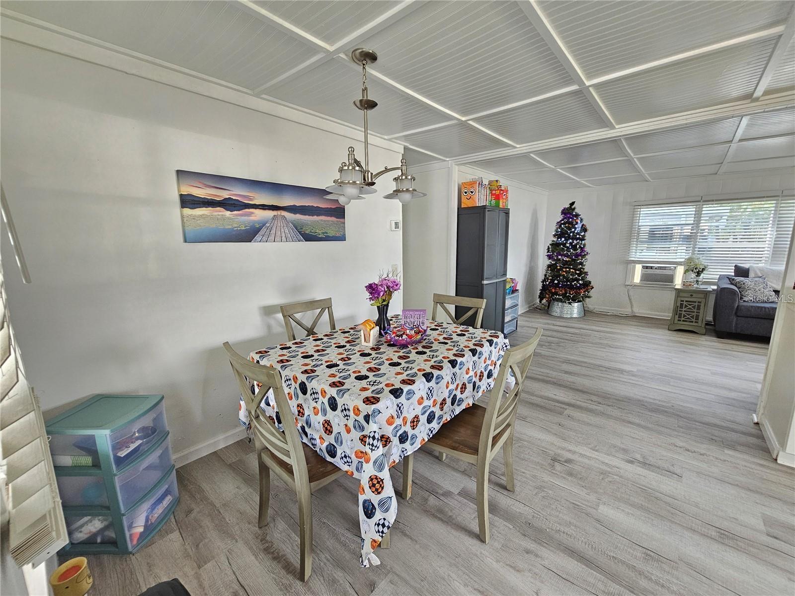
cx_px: 398
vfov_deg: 89.9
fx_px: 299
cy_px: 298
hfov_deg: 106.2
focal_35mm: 13
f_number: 2.2
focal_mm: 2.2
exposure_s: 1/77
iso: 200
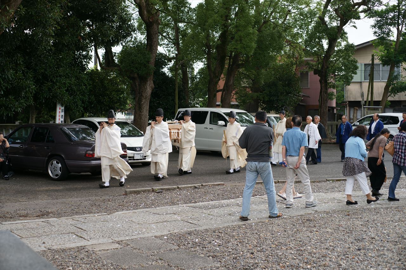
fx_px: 564
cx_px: 203
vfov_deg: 27.0
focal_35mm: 50
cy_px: 135
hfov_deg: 39.6
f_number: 4
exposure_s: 1/500
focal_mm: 50
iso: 200
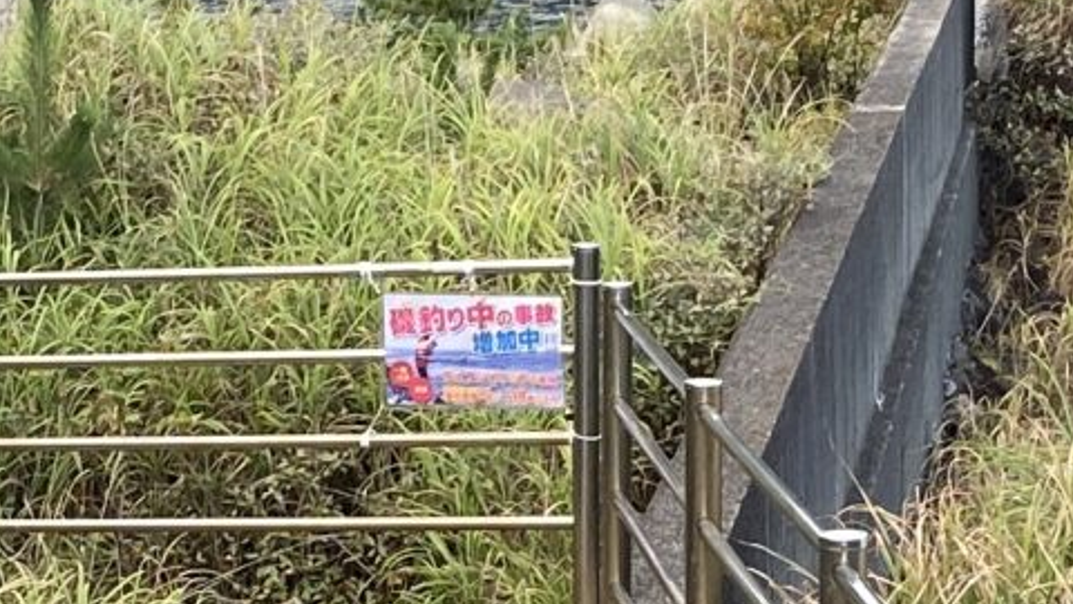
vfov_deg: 8.0
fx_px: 4296
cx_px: 494
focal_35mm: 151
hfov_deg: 14.2
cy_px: 617
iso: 32
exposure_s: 1/171
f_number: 1.8
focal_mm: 4.25
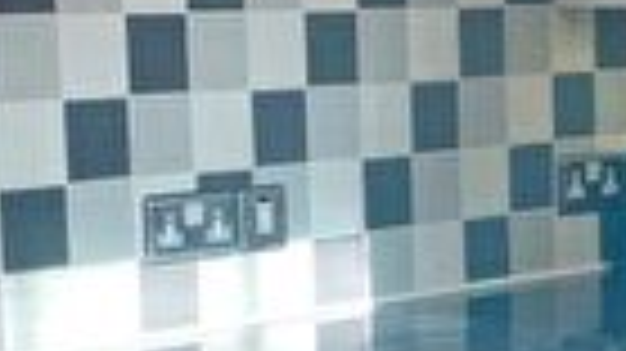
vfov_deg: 8.4
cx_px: 522
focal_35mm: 143
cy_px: 322
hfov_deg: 14.9
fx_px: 2372
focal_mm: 4.25
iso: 25
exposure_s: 1/206
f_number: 1.8
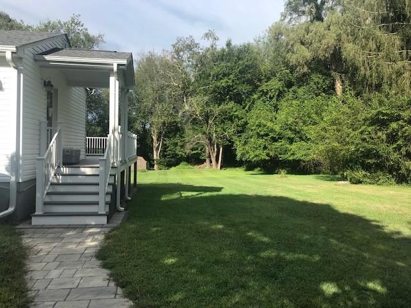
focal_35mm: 28
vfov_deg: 49.7
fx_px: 332
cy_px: 154
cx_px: 206
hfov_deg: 63.4
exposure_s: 1/1389
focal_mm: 3.99
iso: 20
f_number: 1.8
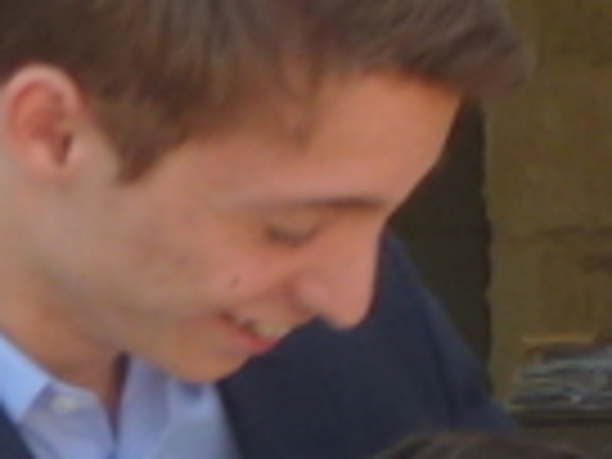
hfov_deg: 5.4
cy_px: 711
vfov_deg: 4.1
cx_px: 1215
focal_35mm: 362
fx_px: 6400
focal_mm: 7.9
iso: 80
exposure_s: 1/100
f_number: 4
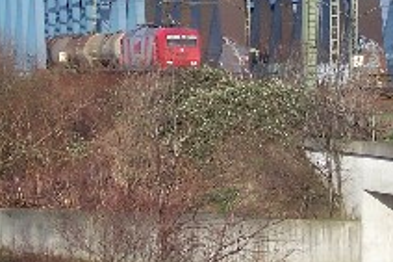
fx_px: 1996
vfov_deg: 7.5
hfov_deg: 11.2
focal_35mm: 183
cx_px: 334
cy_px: 46
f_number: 4
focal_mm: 10.8
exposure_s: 1/250
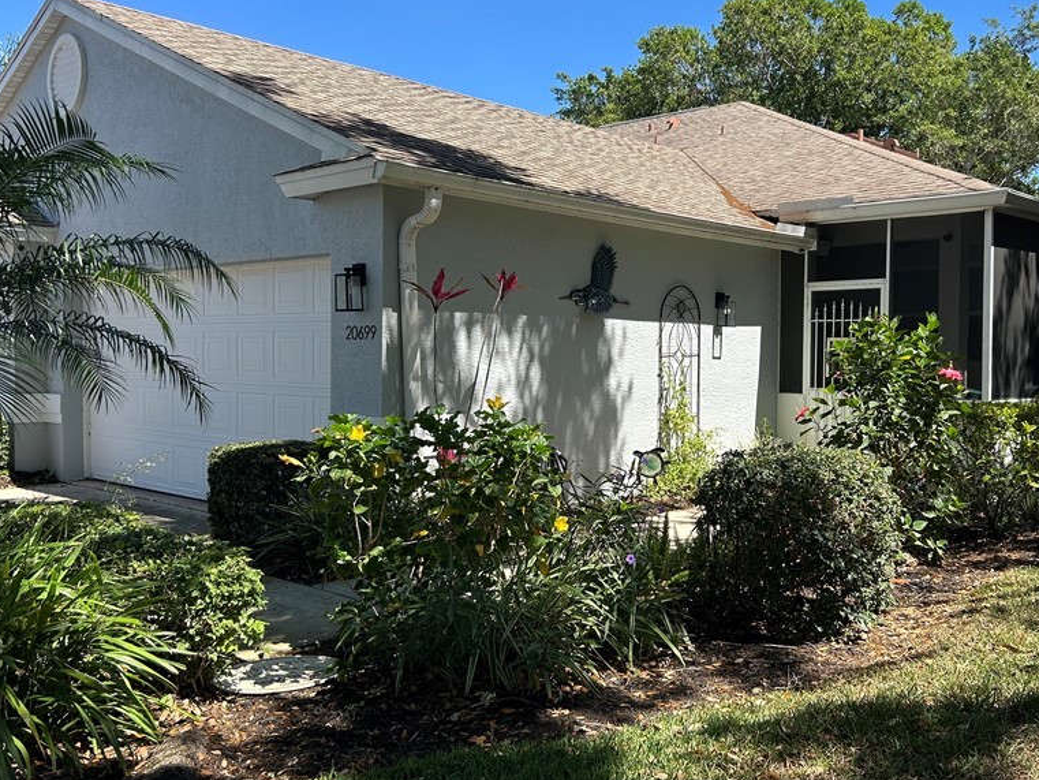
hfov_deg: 52.1
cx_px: 649
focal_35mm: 35
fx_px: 1051
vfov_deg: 40.7
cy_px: 381
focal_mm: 5.7
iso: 50
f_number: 1.5
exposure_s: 1/1838
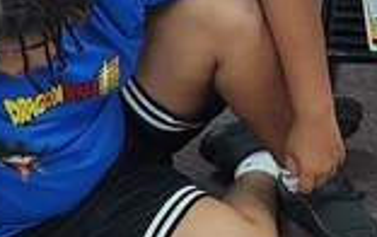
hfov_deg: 12.9
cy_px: 230
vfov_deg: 8.2
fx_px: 1646
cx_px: 389
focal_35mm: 160
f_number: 1.8
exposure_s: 1/120
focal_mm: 5.4
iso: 500
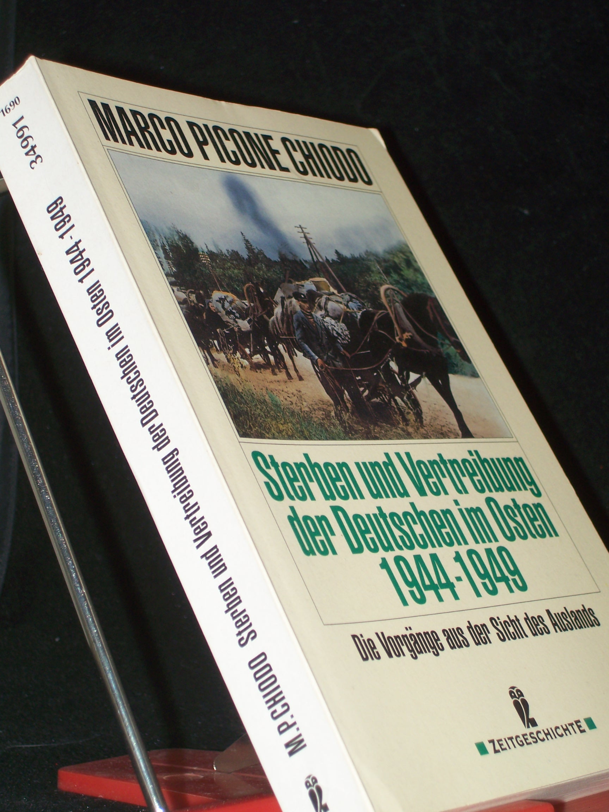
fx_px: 1924
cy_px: 406
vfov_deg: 23.8
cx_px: 304
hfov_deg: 18.0
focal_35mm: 82
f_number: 4
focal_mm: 13.6
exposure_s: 1/80
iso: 80
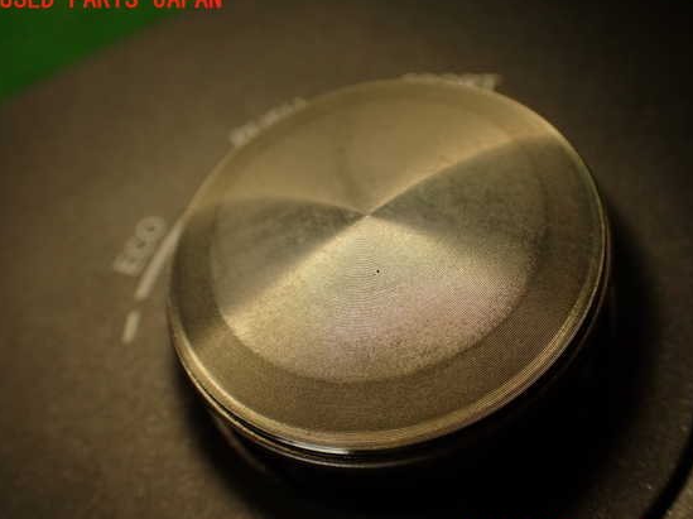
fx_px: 700
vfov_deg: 40.7
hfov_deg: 52.6
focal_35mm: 35
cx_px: 371
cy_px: 268
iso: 200
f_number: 2.4
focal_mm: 5.79
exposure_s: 1/40
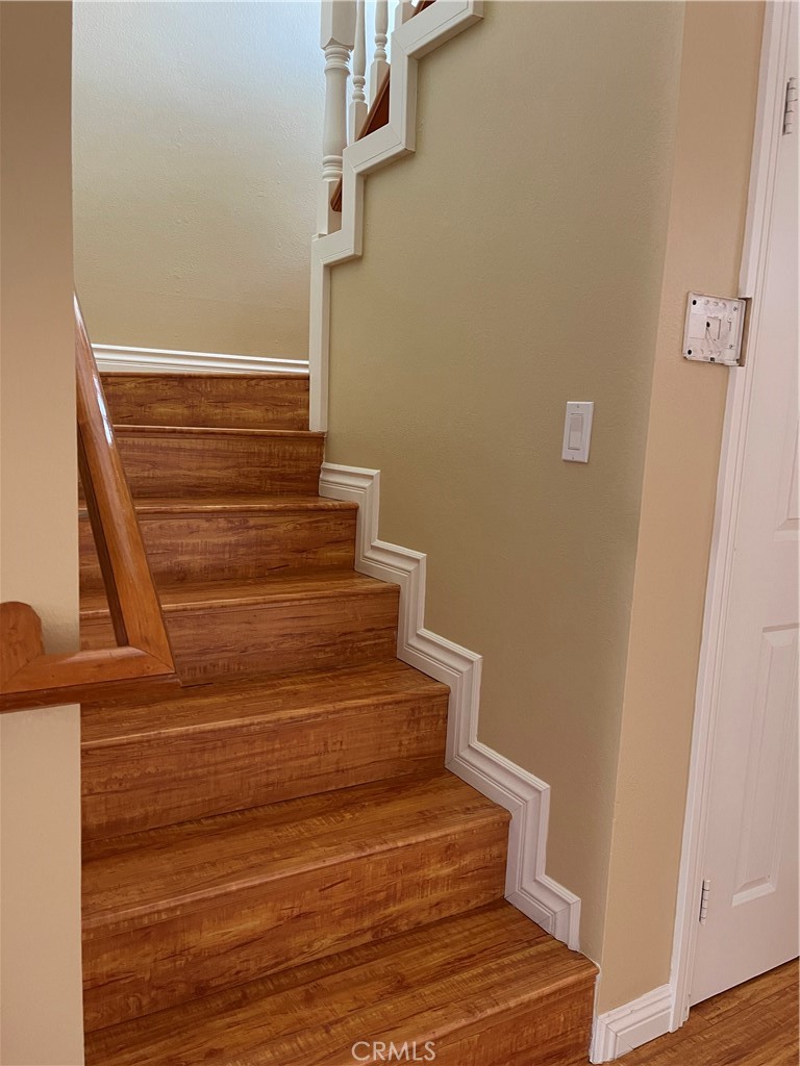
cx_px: 400
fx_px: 770
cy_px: 533
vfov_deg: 69.4
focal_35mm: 25
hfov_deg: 54.9
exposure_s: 1/60
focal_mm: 5.1
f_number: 1.6
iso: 400
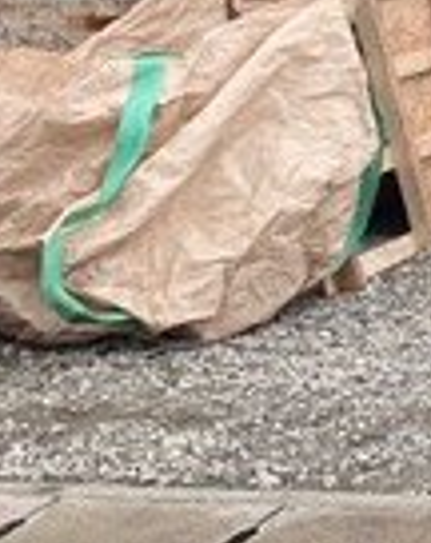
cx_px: 1209
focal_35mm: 129
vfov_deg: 14.1
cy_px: -260
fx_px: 2066
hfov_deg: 9.7
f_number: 1.8
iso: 20
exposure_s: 1/838
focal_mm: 3.99
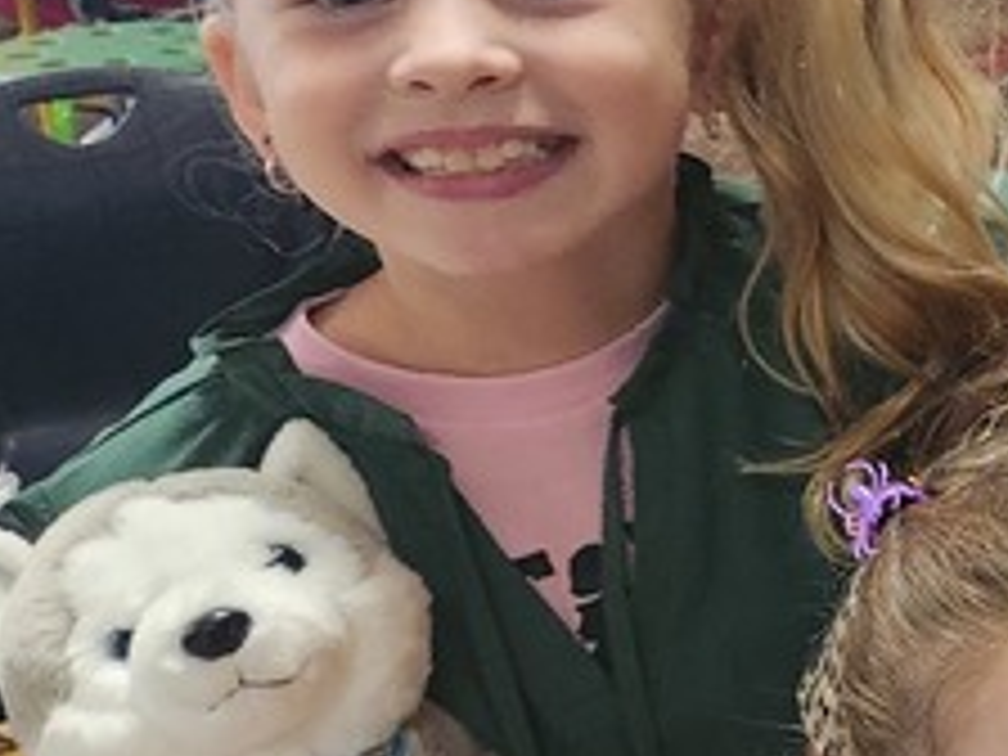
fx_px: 3058
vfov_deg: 14.1
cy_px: 360
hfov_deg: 14.6
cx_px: 2146
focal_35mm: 105
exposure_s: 1/120
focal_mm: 5.4
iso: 500
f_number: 1.8
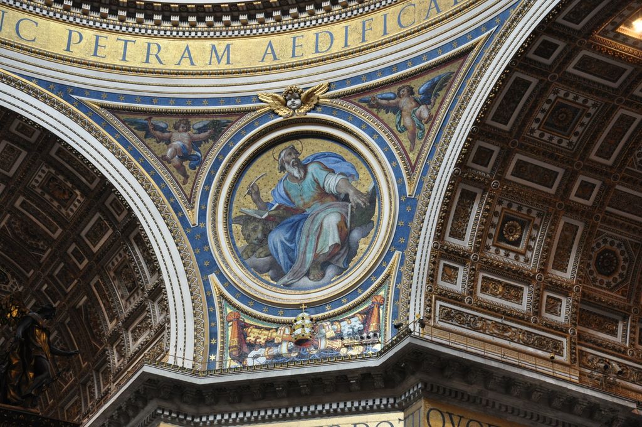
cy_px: 214
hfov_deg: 26.0
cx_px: 321
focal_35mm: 78
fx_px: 1389
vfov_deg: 17.4
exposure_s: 1/10
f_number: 5.6
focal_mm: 52
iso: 800
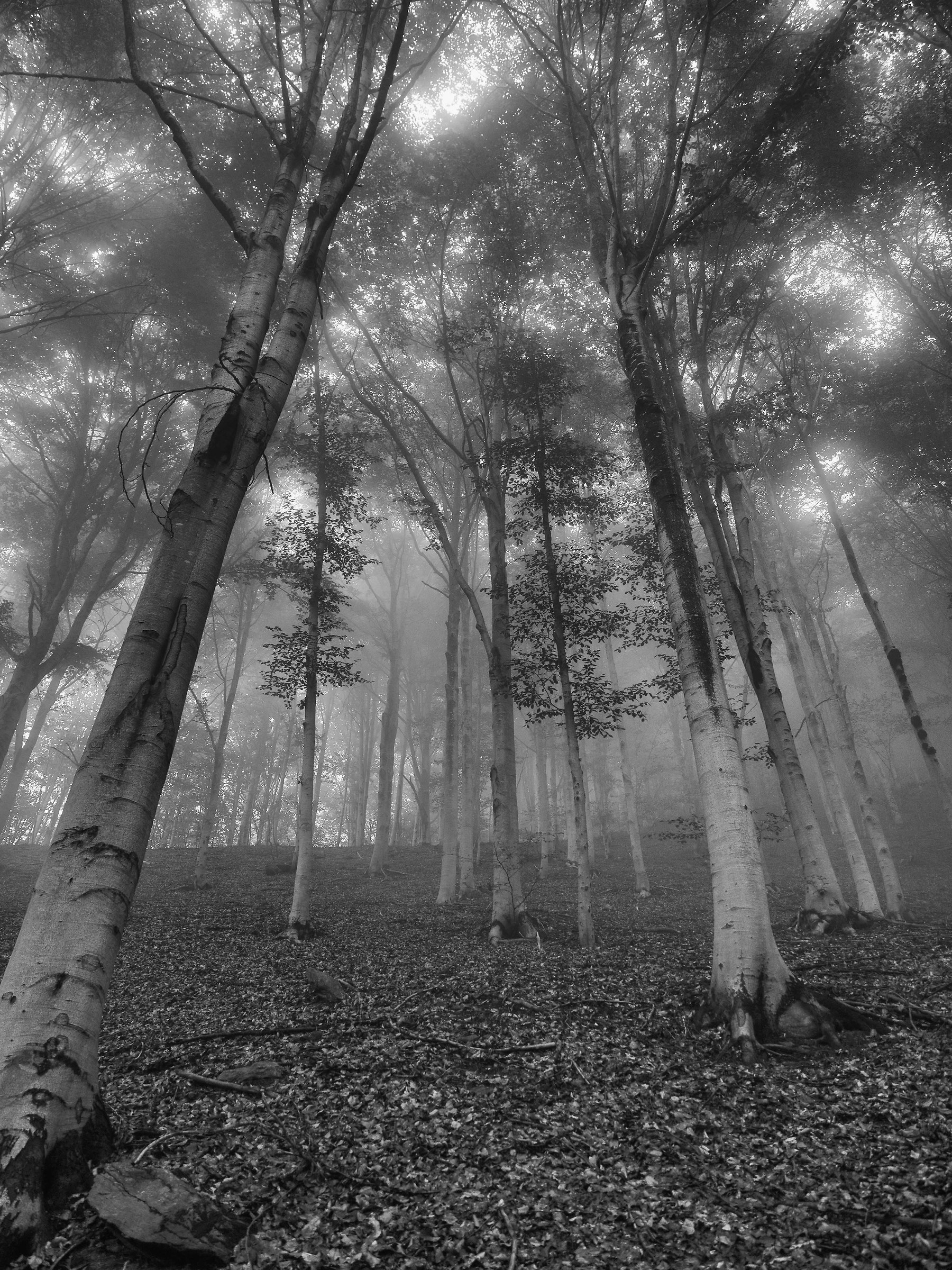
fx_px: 880
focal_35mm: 24
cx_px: 476
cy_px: 635
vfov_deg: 71.6
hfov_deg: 56.8
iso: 200
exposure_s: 1/45
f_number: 2.8
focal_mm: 12
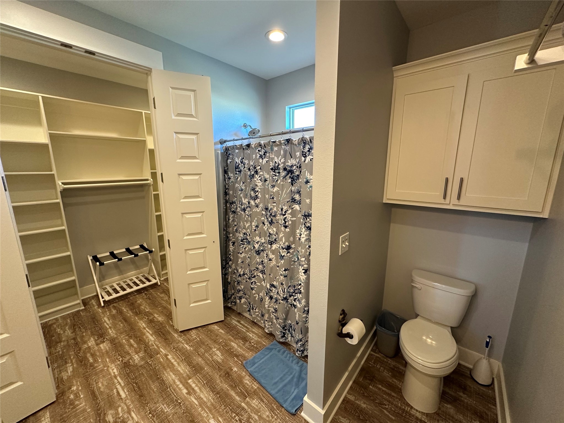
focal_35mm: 14
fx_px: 228
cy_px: 212
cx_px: 282
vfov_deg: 85.7
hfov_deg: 102.1
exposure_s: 1/120
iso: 250
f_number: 2.2
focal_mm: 2.22
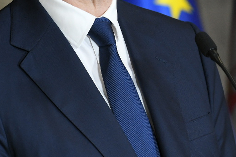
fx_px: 4123
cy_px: -36
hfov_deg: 3.3
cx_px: 159
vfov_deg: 2.2
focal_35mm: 629
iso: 2000
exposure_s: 1/250
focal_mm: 200
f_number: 4
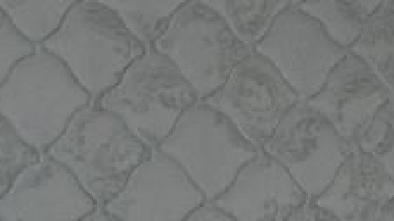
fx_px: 1838
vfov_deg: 6.9
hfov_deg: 11.9
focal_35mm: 176
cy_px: 14
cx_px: 486
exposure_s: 1/30
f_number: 3.4
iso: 200
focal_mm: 4
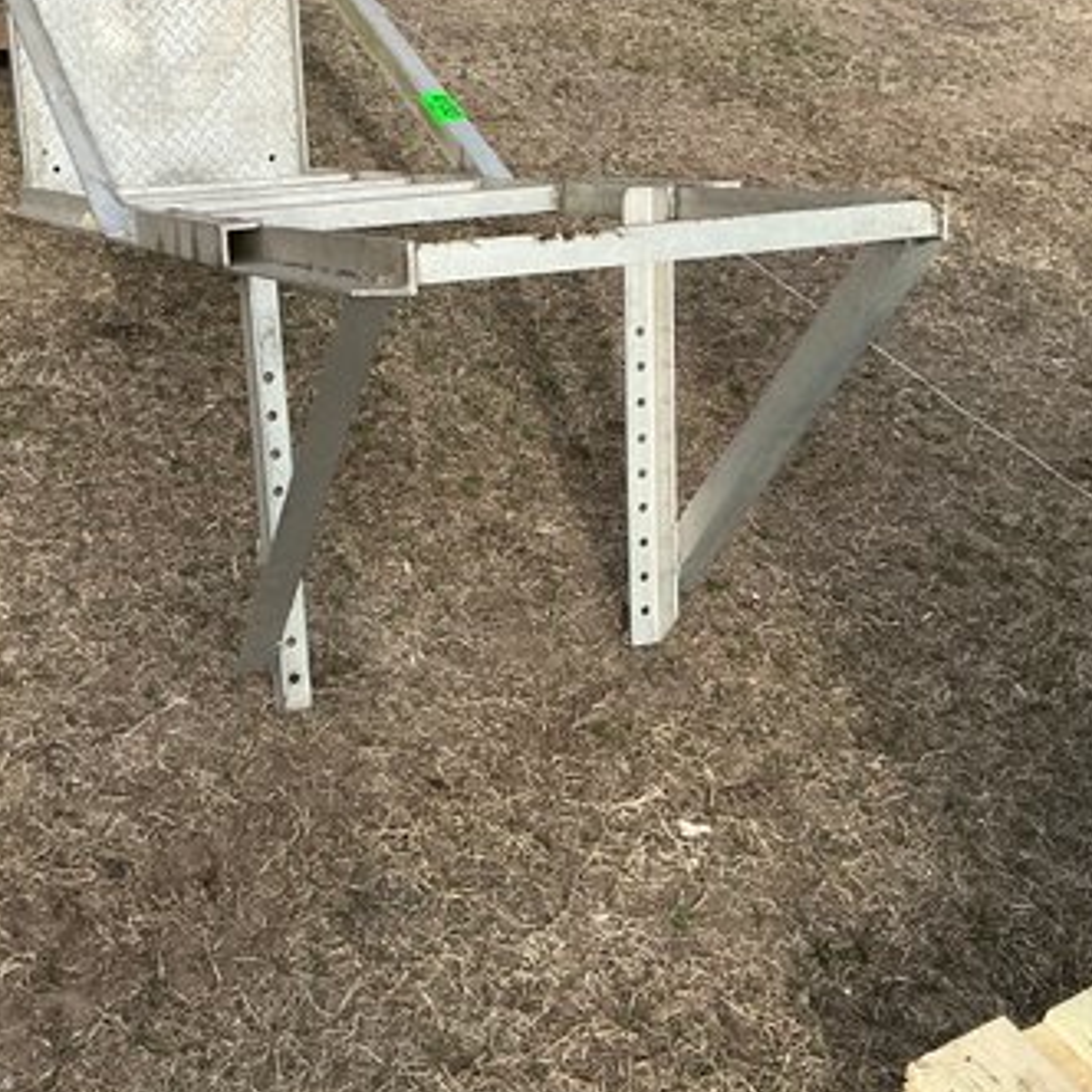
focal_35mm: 47
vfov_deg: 35.9
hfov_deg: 35.9
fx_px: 1677
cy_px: 413
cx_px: 429
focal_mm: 3
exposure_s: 1/1035
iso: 25
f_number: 1.8
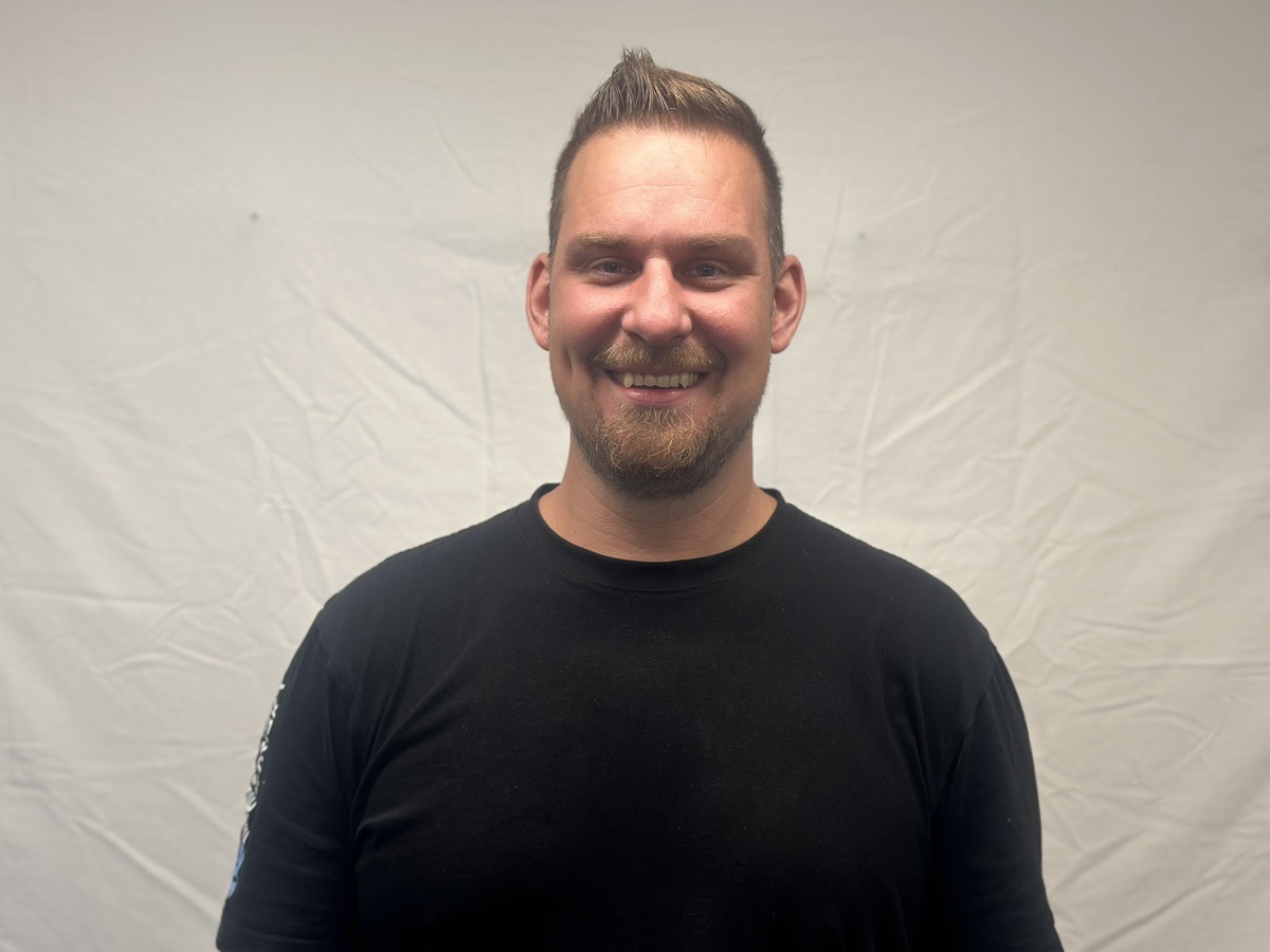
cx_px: 635
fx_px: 1761
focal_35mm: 48
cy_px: 476
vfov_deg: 30.3
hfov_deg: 39.7
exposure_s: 1/100
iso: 64
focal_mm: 6.86
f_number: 1.78
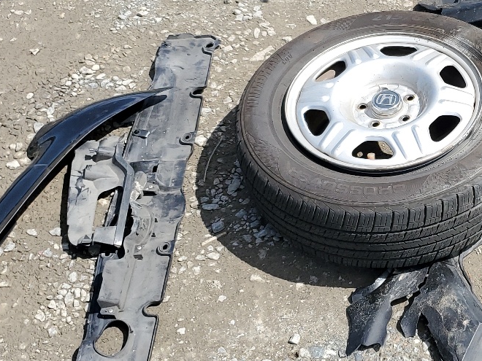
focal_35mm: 63
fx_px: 877
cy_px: 134
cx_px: 469
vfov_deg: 23.2
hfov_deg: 29.0
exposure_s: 1/2500
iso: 50
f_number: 1.5
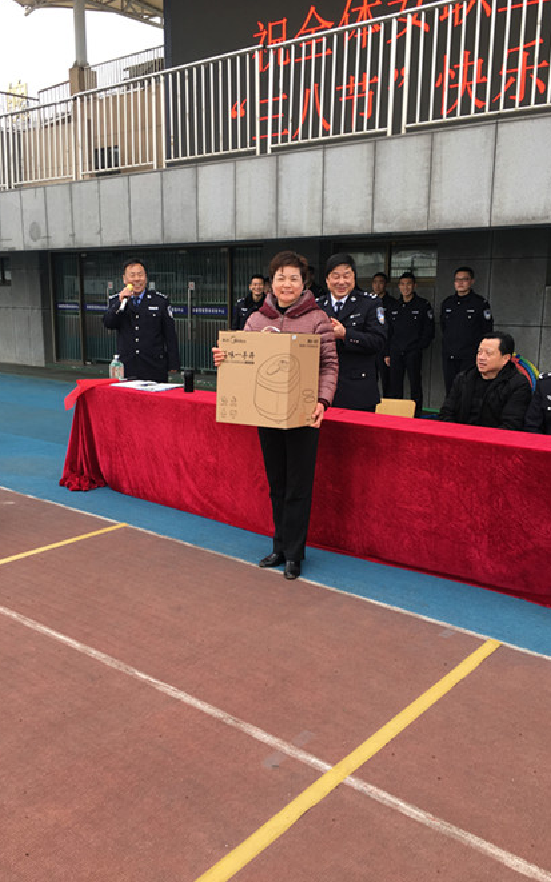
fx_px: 745
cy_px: 440
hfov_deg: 40.6
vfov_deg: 61.2
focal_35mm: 31
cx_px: 260
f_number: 2.2
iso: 25
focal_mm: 4.15
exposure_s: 1/165
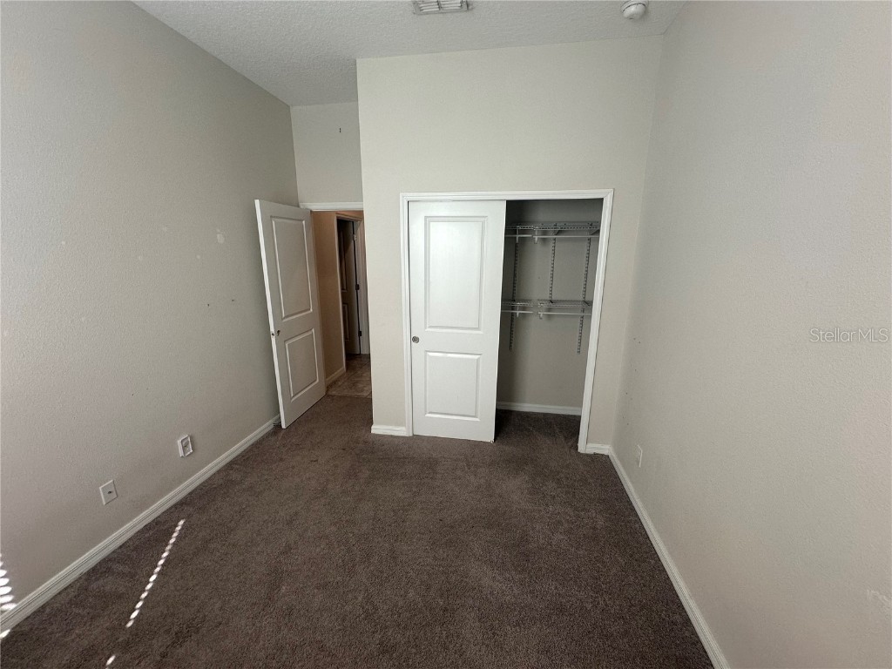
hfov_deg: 102.1
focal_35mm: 14
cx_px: 446
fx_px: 361
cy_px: 334
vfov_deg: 85.7
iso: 125
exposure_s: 1/120
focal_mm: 2.22
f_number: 2.2
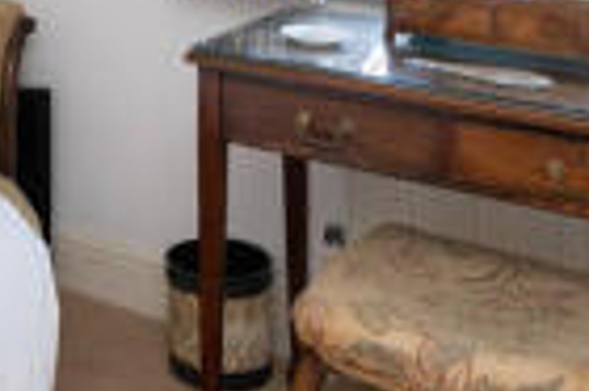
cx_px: -46
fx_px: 1226
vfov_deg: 16.1
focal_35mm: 75
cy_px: -254
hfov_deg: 25.2
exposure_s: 1/50
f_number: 7.1
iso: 1250
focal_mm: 16
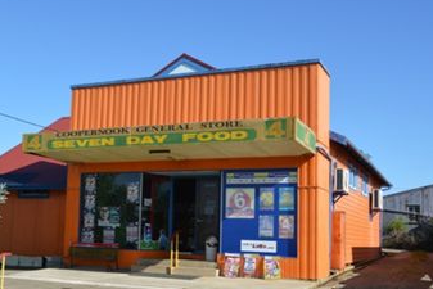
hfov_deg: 42.3
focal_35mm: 46
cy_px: 182
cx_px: 155
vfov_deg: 29.2
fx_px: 553
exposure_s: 1/250
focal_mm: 22
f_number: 8
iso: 100
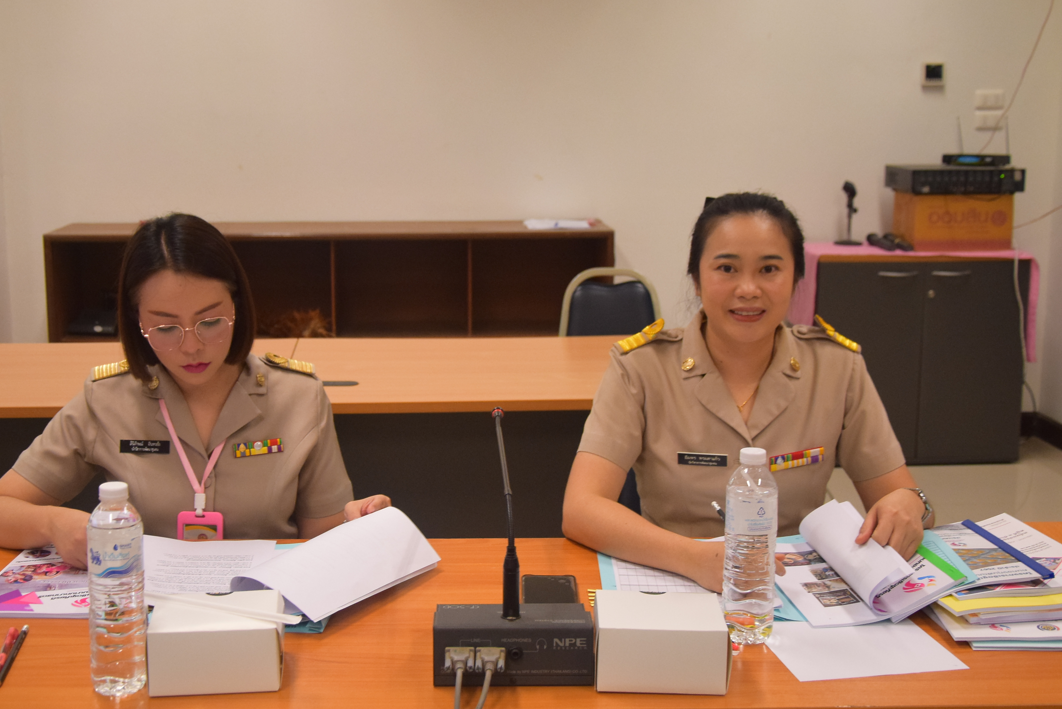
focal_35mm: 46
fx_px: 1357
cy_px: 333
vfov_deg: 29.3
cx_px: 470
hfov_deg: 42.7
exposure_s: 1/250
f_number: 4
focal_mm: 26
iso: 1600
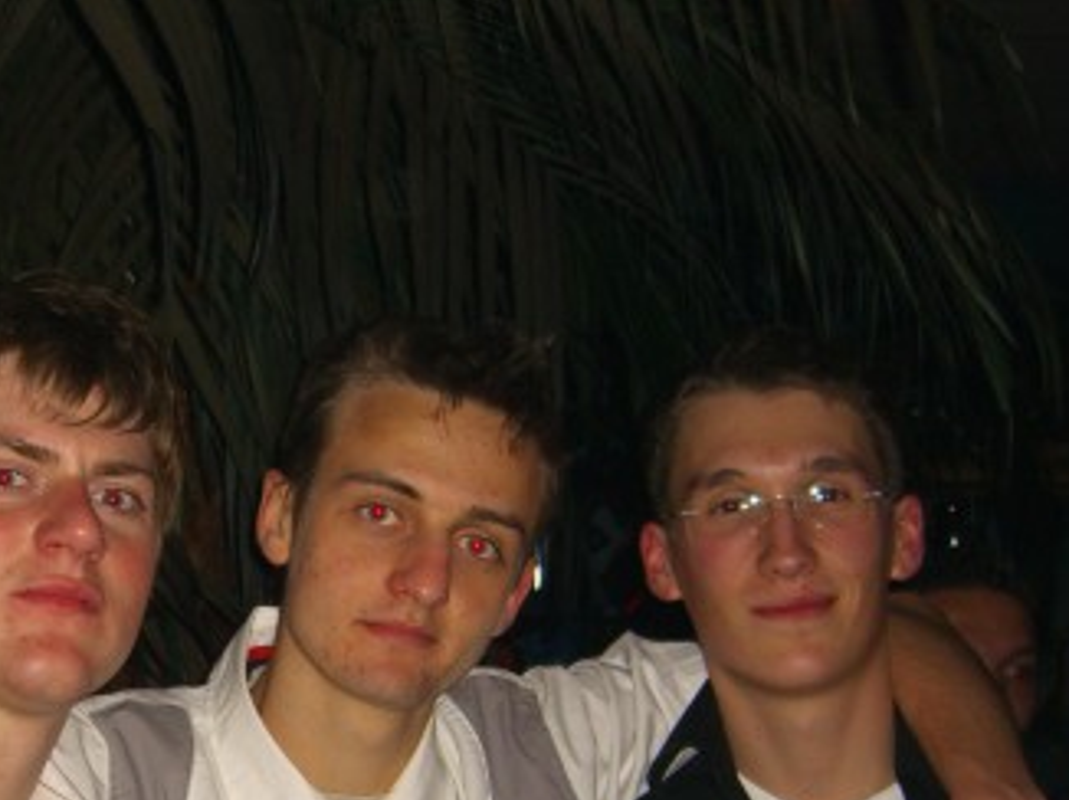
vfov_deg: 20.5
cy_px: 734
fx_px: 2160
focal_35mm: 70
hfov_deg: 27.3
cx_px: 223
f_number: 2.8
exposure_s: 1/60
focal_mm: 7.9
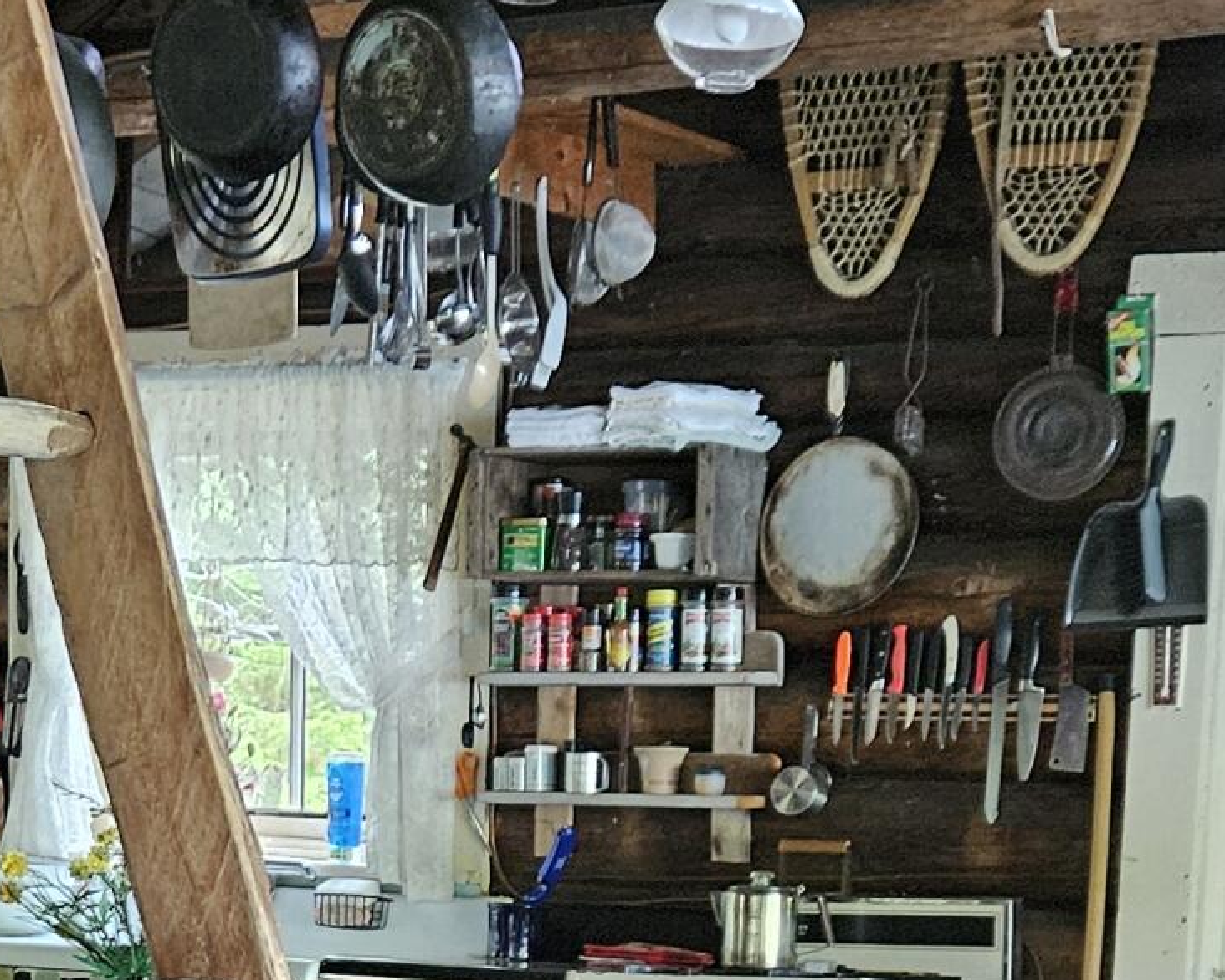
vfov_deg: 15.7
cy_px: 1345
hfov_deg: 20.8
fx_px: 3336
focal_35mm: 92
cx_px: 484
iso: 800
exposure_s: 1/60
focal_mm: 5.4
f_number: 1.8
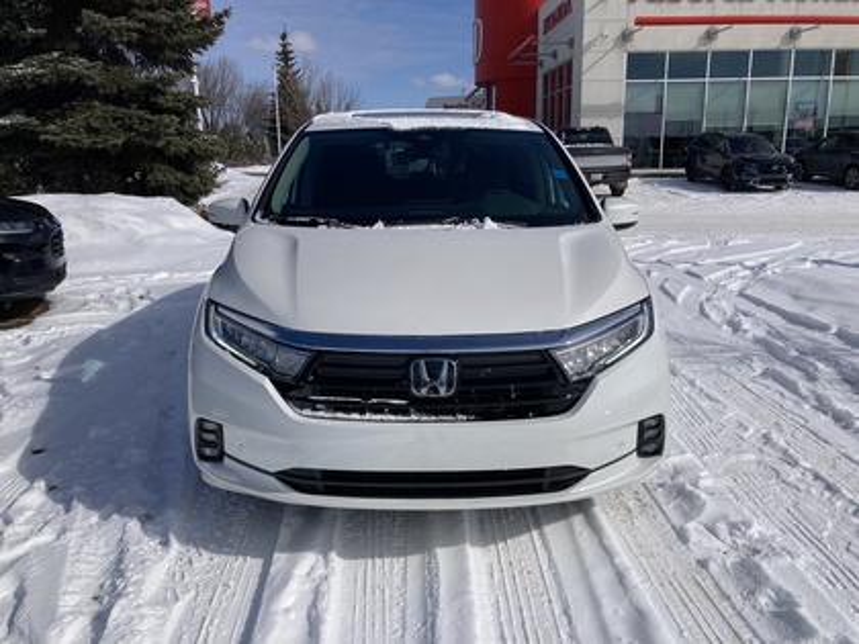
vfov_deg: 49.7
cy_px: 322
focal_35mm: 28
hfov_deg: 63.4
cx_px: 430
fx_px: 695
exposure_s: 1/8130
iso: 25
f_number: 1.8
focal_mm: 3.99
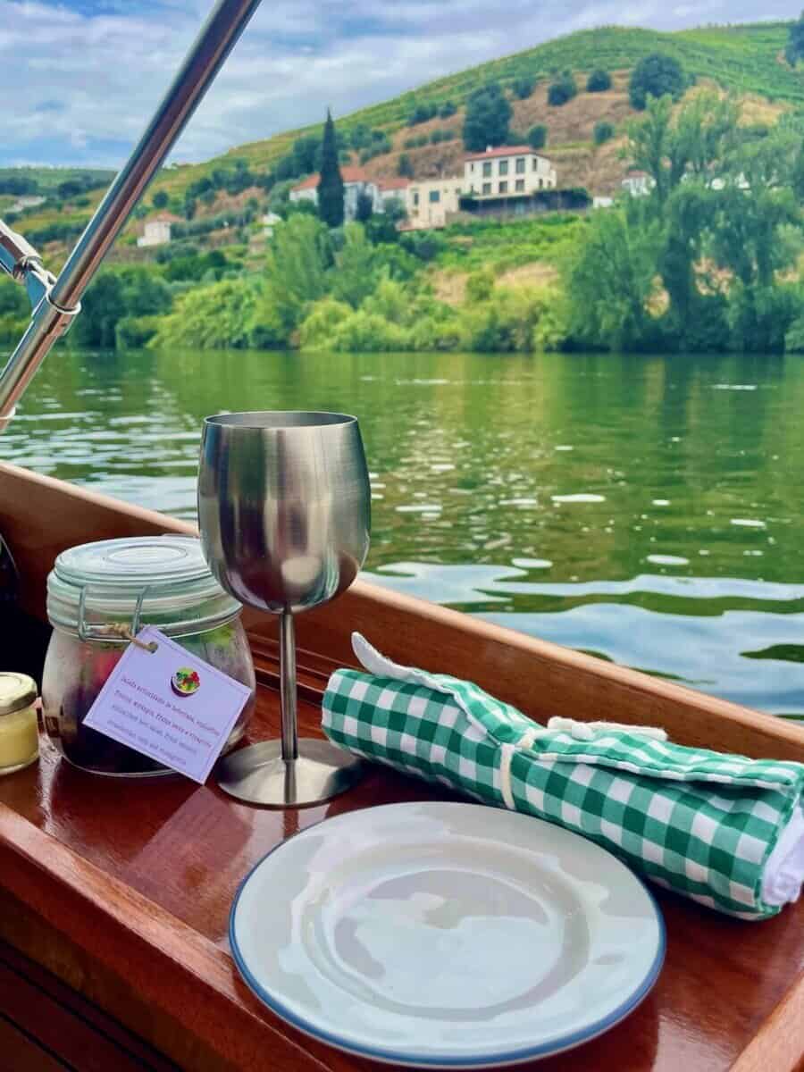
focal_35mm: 26
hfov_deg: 53.1
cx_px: 402
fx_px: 805
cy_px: 536
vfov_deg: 67.3
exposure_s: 1/824
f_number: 1.6
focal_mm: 4.2
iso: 32
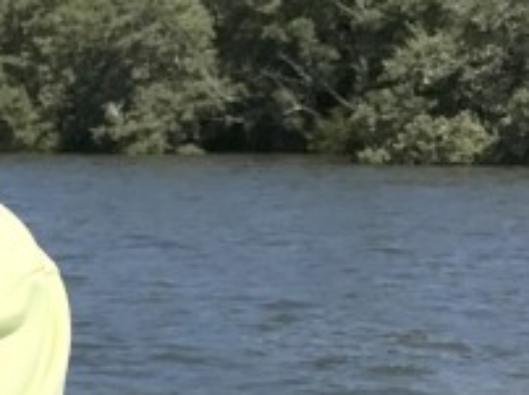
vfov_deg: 10.3
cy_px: 419
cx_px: -660
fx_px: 2167
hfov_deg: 11.8
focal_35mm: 142
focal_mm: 3.99
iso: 20
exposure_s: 1/4000
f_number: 1.8
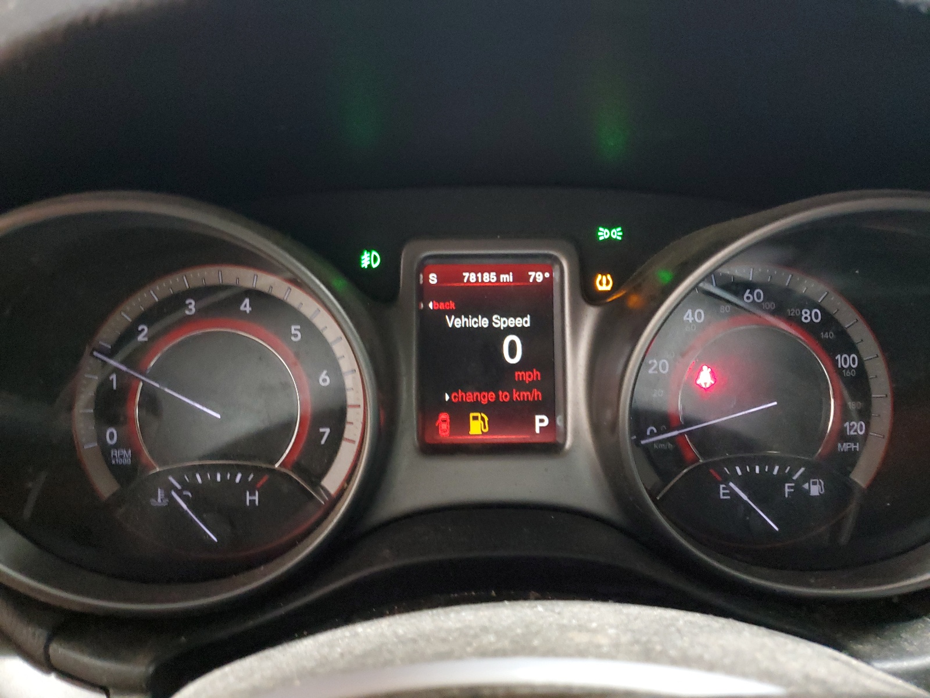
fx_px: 699
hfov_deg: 67.3
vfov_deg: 53.1
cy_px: 349
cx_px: 465
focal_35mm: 26
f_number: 1.5
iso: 374
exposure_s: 1/15
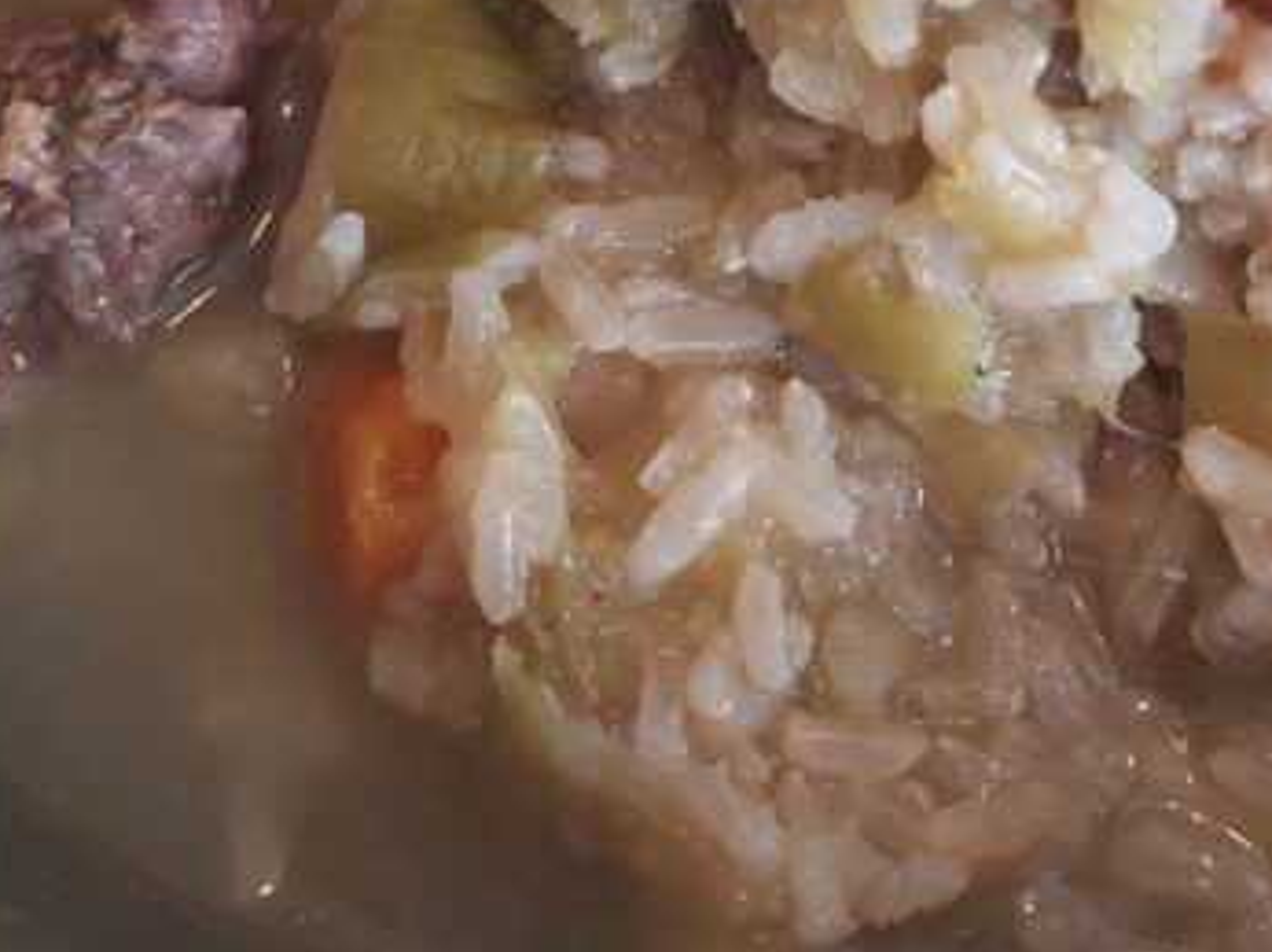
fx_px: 2717
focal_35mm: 74
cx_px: 1070
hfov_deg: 25.7
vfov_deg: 17.9
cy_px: -452
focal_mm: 5.23
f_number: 1.8
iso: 250
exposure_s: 1/50
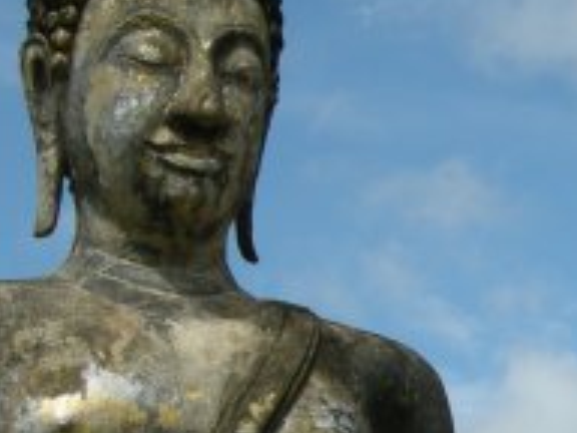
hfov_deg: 15.9
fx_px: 2000
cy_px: 448
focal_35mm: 120
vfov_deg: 12.2
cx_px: 667
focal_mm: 7.5
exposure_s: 1/335
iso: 64
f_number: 6.8
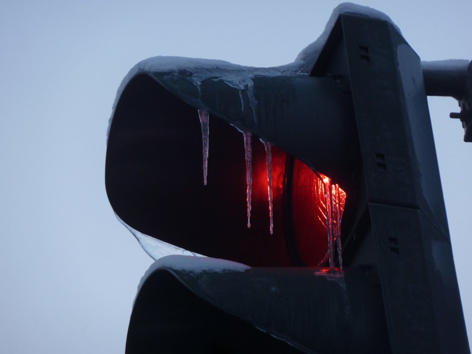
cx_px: 236
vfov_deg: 5.0
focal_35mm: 300
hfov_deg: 6.6
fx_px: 4091
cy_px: 177
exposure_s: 1/125
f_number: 4.9
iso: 160
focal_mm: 49.2
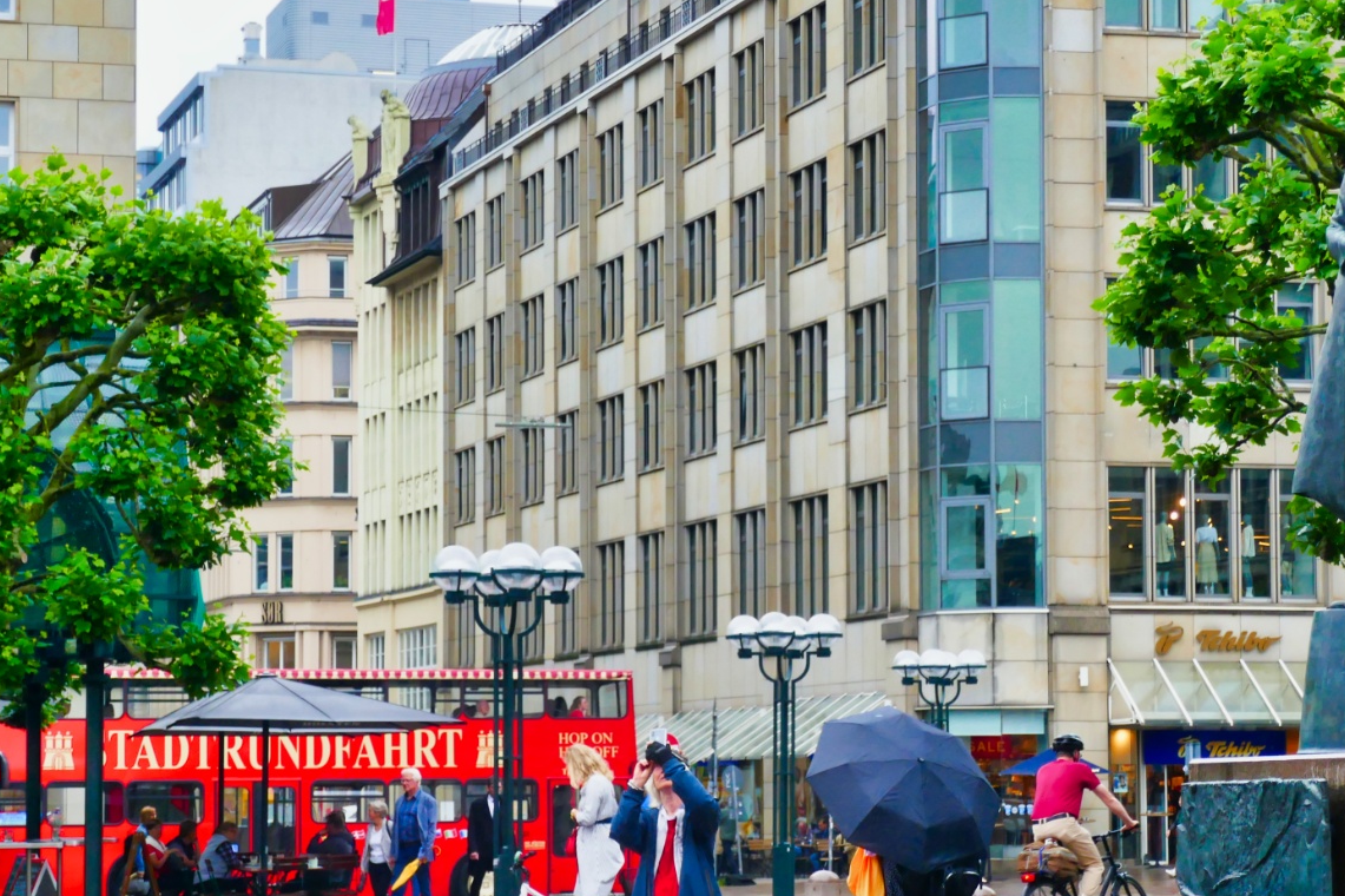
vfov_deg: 13.5
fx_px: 3772
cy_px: 555
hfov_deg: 20.2
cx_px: 719
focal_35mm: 101
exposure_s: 1/320
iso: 500
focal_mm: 26.1
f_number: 4.6
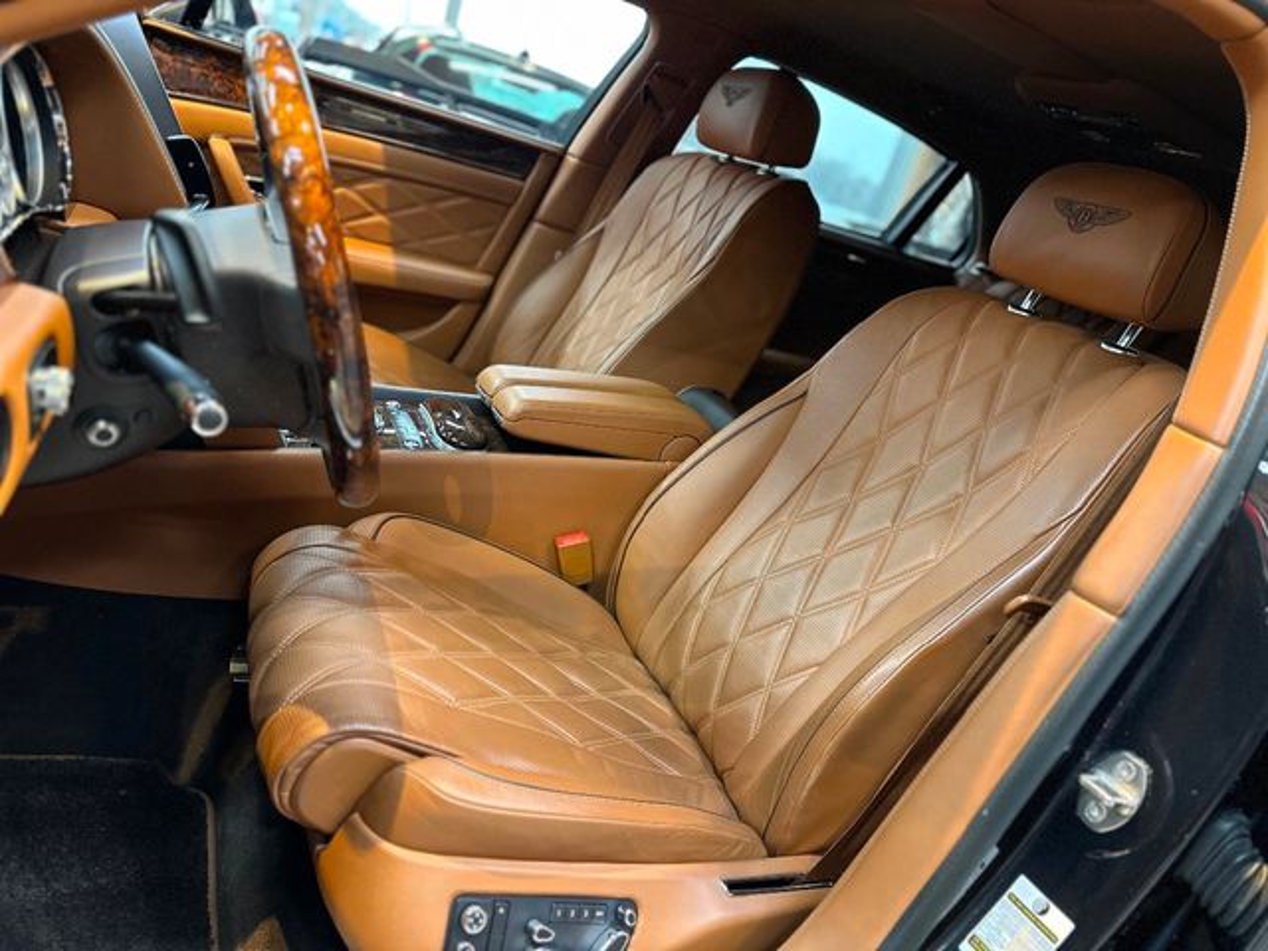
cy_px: 476
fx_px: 879
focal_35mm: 24
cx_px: 634
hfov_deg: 71.6
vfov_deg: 56.8
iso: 1000
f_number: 1.78
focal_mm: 6.86
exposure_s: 1/60
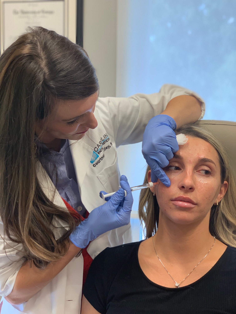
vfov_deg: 36.8
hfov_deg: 28.0
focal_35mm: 52
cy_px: 157
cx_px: 118
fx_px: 473
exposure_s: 1/60
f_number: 2.4
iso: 100
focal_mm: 6
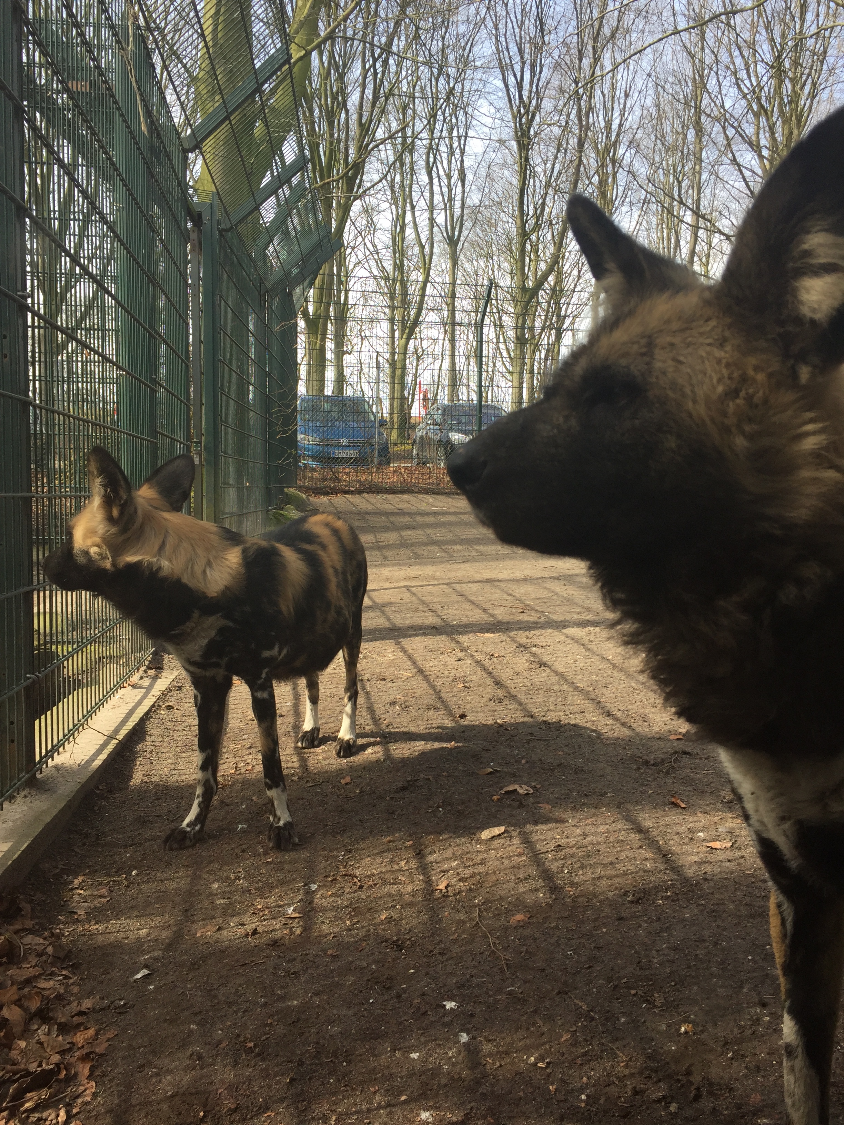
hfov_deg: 48.2
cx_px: 422
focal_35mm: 29
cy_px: 562
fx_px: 943
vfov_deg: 61.7
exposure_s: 1/327
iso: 32
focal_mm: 4.15
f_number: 2.2
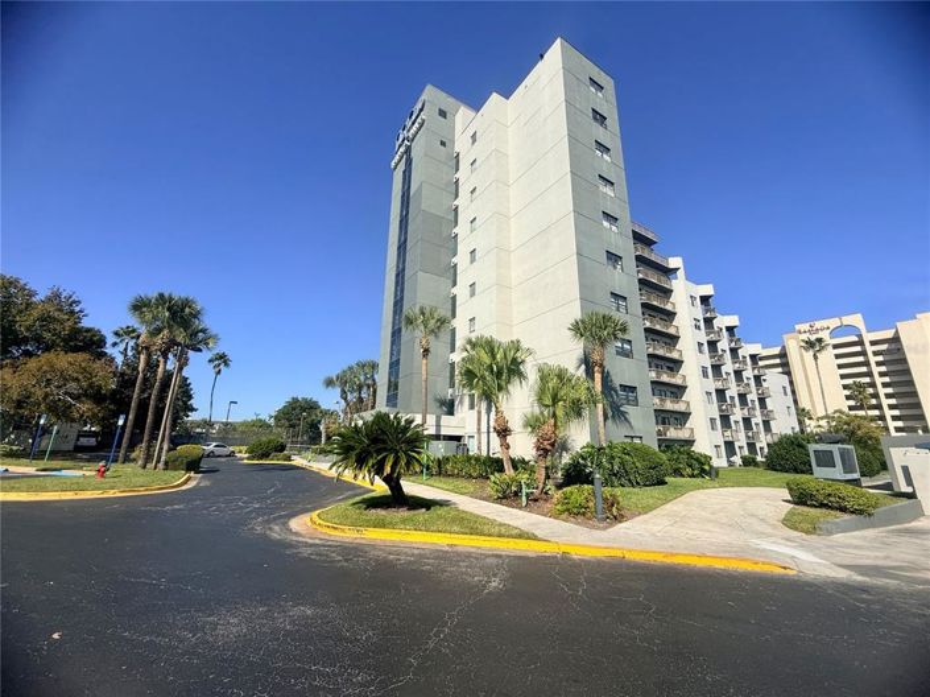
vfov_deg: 85.6
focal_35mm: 14
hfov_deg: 102.1
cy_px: 348
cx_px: 465
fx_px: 376
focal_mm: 2.22
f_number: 2.2
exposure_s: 1/3125
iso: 50
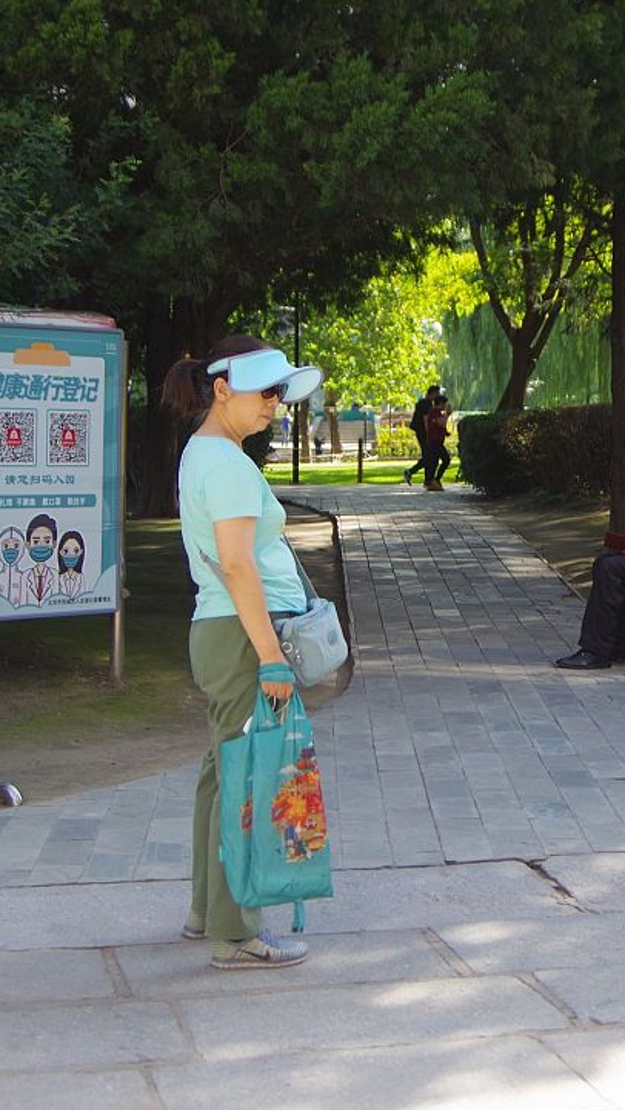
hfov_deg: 16.0
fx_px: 2208
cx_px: 502
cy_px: 510
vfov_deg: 28.2
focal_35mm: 75
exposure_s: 1/160
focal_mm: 43
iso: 200
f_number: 5
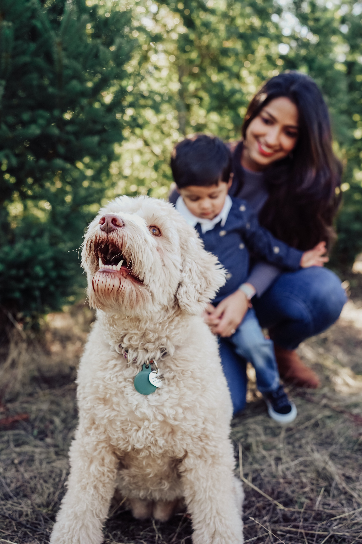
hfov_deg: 37.9
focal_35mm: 35
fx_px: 528
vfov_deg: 54.4
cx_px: 181
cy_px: 272
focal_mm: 35
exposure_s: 1/60
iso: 50
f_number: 3.2
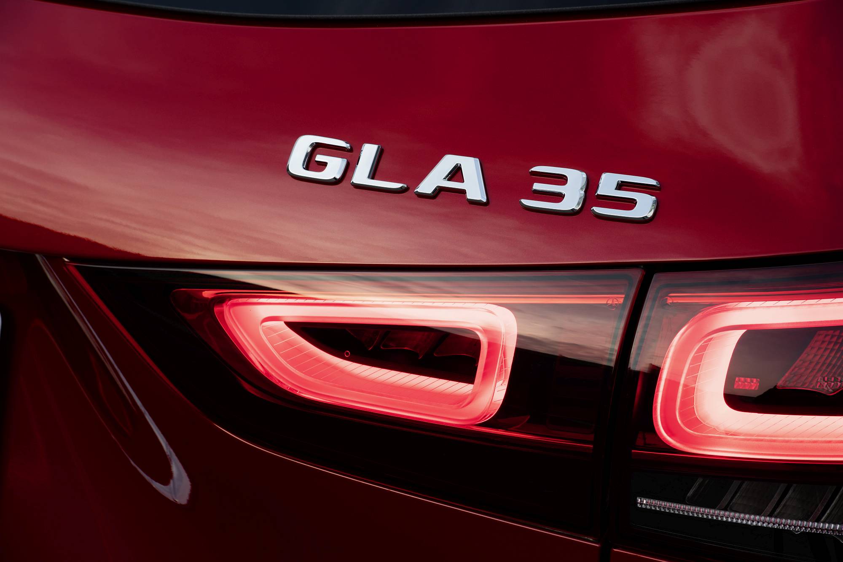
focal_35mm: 195
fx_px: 4566
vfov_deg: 7.0
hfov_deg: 10.5
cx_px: 422
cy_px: 281
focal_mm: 195
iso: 200
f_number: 11
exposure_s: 1/40
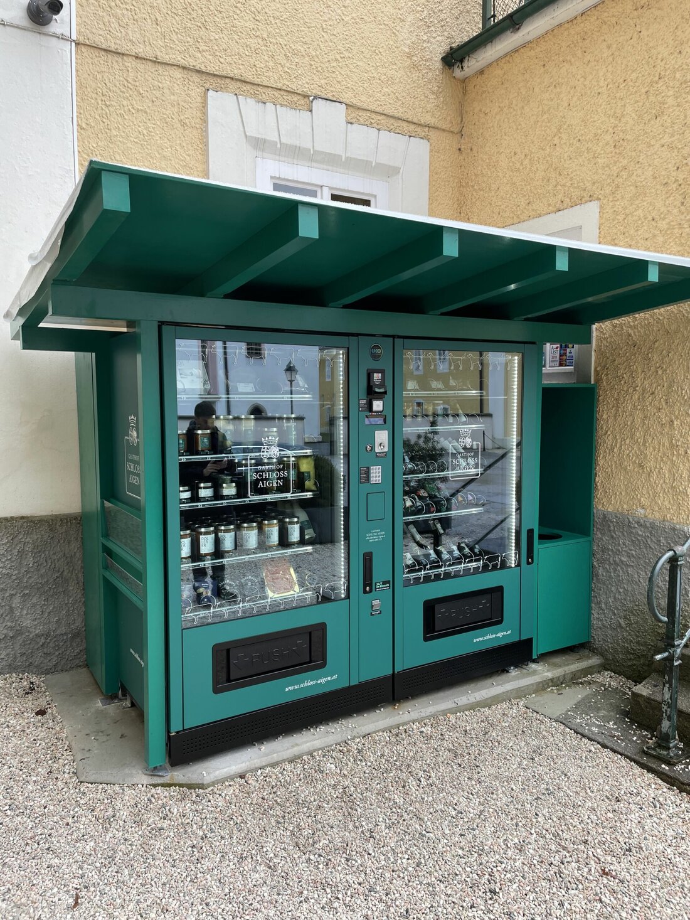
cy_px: 460
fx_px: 691
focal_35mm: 26
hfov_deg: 53.1
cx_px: 345
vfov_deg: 67.3
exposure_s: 1/165
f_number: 1.6
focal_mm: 4.2
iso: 32
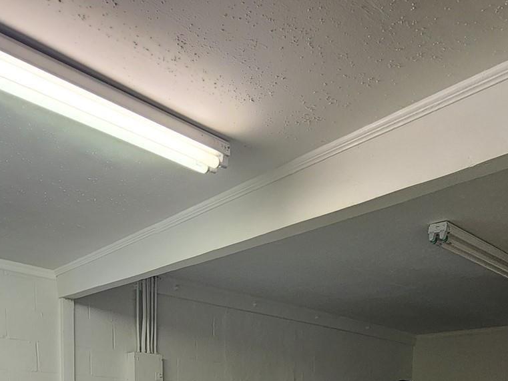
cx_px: 219
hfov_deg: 52.4
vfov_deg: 31.2
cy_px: 500
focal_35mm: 35
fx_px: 514
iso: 320
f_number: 2.2
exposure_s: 1/60
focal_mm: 2.2
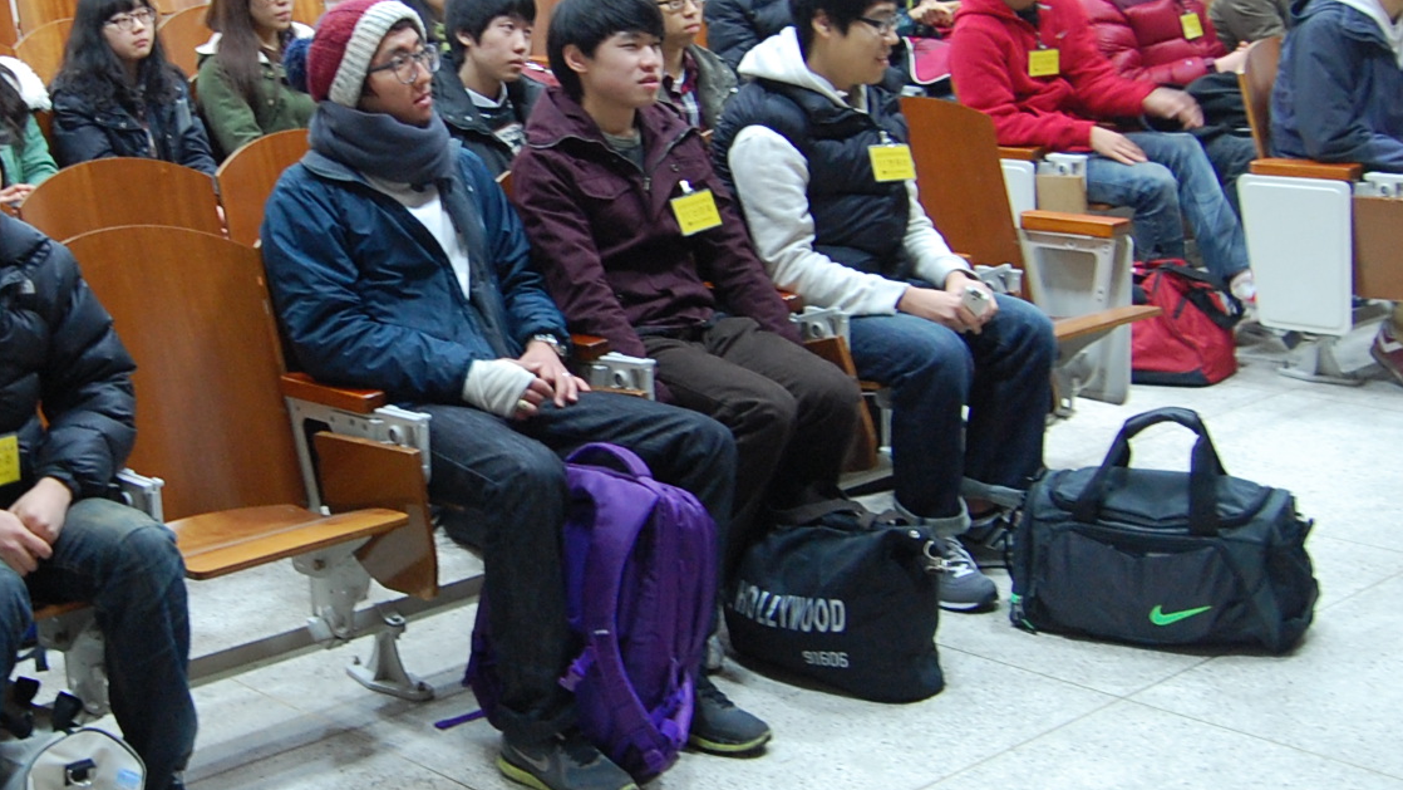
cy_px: 285
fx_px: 2121
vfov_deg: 21.0
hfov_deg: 35.7
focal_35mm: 57
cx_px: 329
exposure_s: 1/20
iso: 800
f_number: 3.5
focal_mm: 18
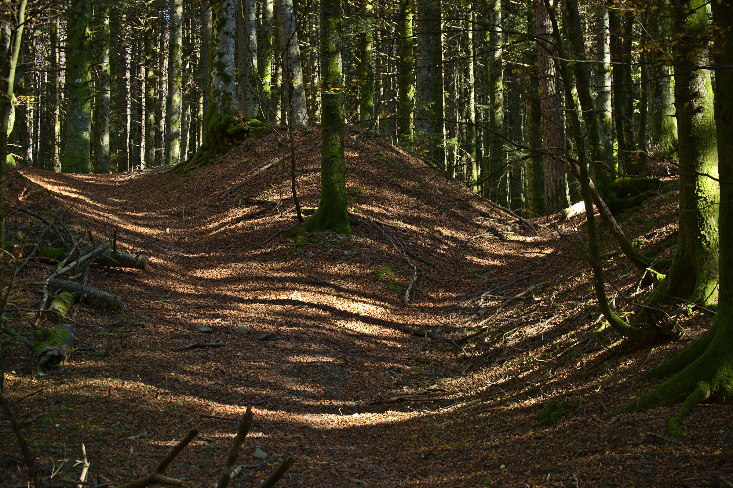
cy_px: 244
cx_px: 366
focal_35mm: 75
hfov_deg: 27.0
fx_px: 1526
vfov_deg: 18.2
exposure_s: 1/30
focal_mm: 50
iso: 320
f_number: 5.6
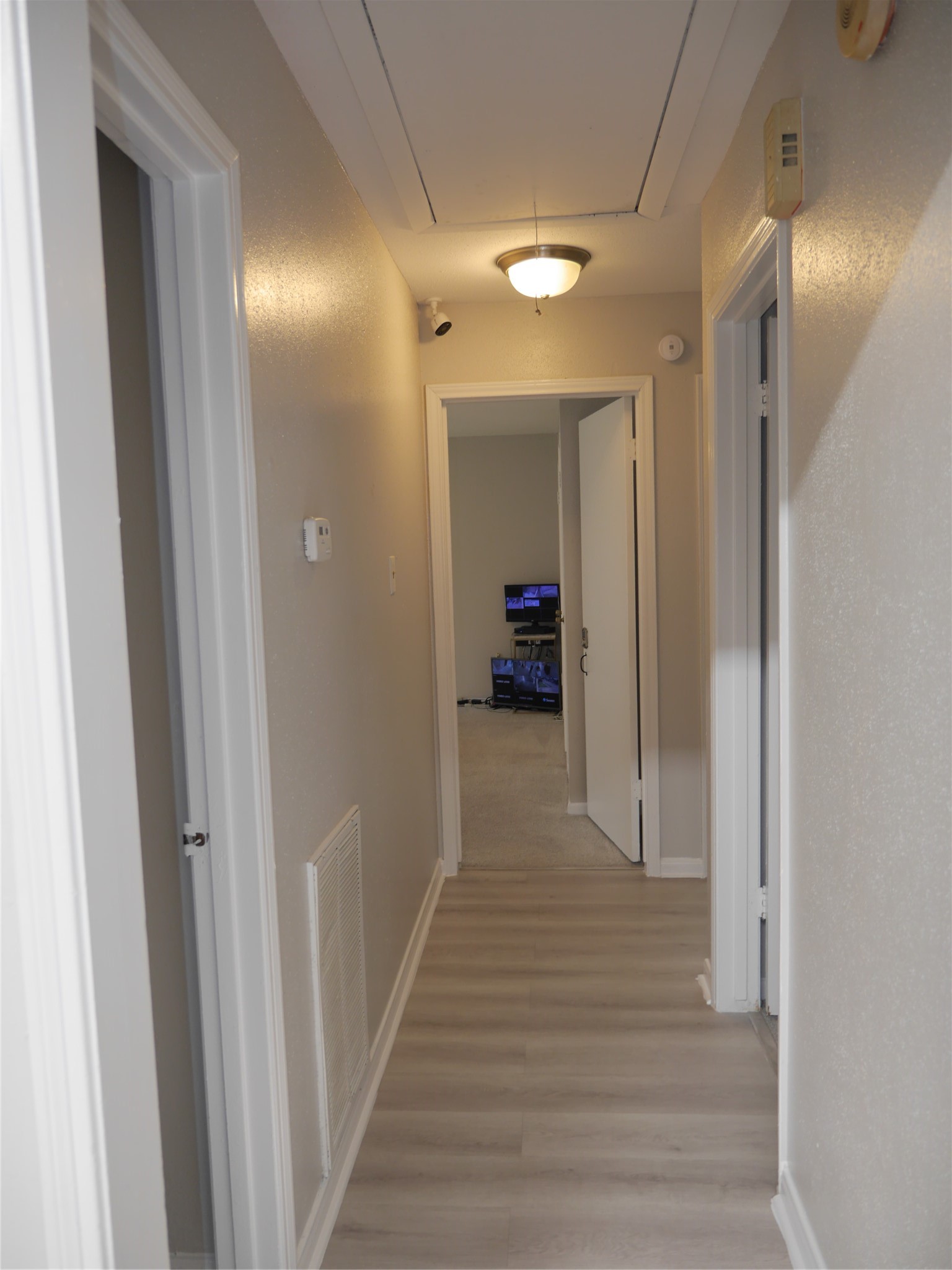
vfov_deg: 67.3
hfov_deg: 53.1
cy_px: 635
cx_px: 476
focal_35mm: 26
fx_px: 953
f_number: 2.8
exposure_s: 1/60
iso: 250
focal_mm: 13
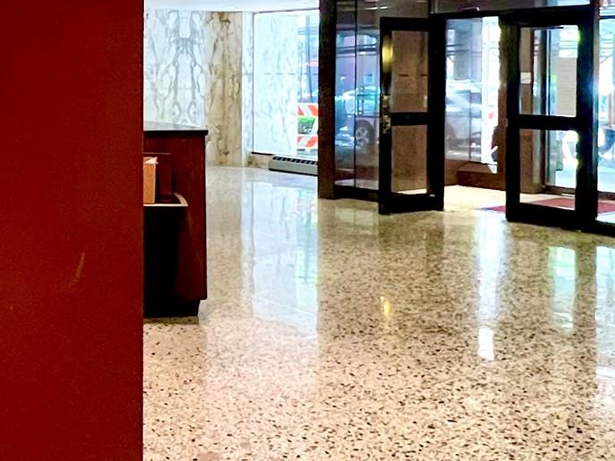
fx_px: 693
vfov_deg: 36.1
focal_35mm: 39
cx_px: 113
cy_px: 125
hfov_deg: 45.2
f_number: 1.8
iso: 400
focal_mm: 1.57
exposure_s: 1/60
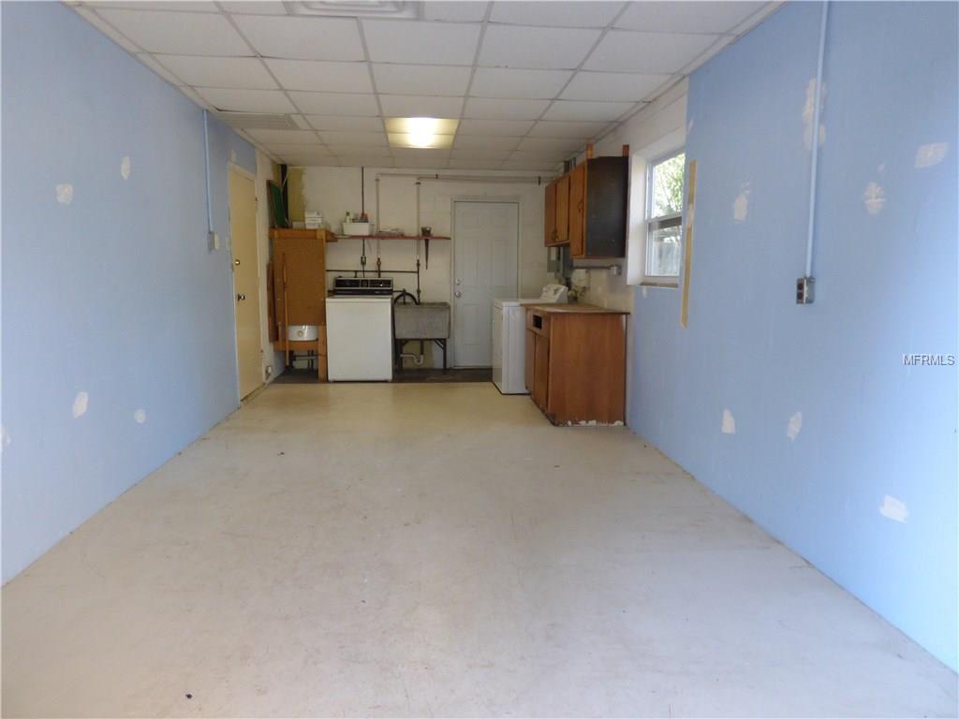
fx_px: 554
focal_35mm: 20
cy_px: 360
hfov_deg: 81.7
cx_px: 480
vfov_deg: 66.0
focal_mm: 3.58
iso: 320
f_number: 2.8
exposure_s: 1/60
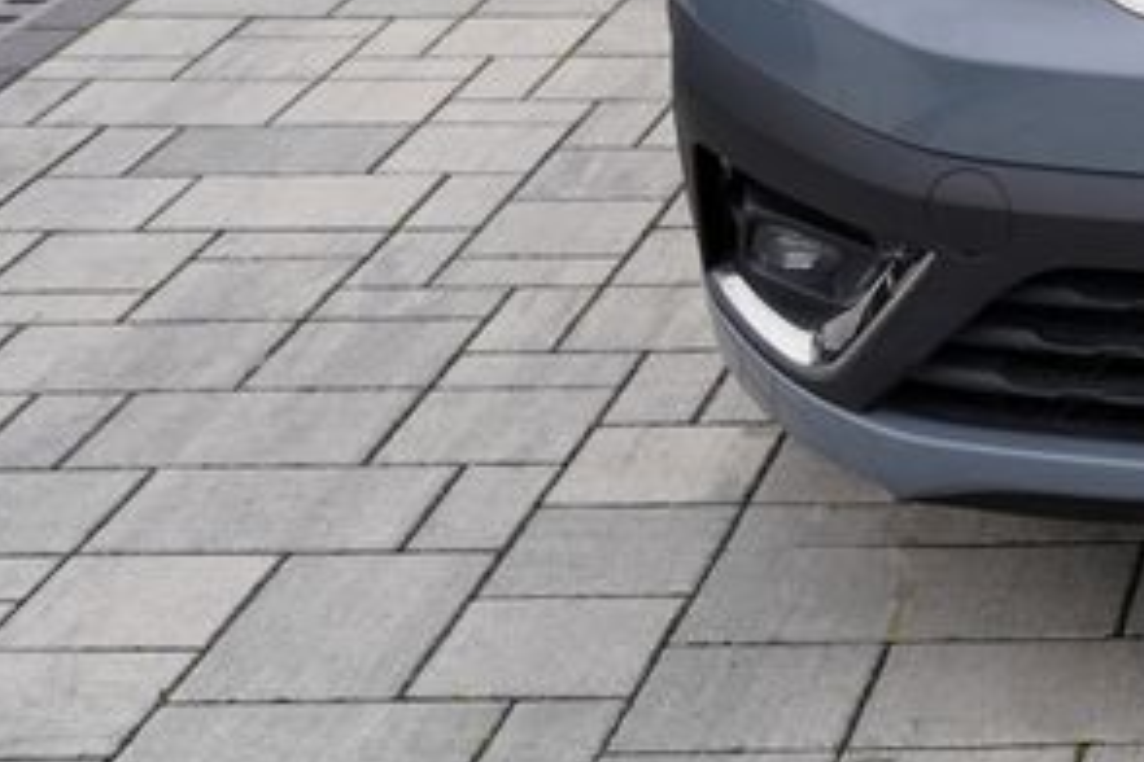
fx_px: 3654
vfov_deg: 11.3
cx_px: 1697
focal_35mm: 115
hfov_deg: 16.3
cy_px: -453
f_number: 4.5
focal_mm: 33
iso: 100
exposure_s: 1/100
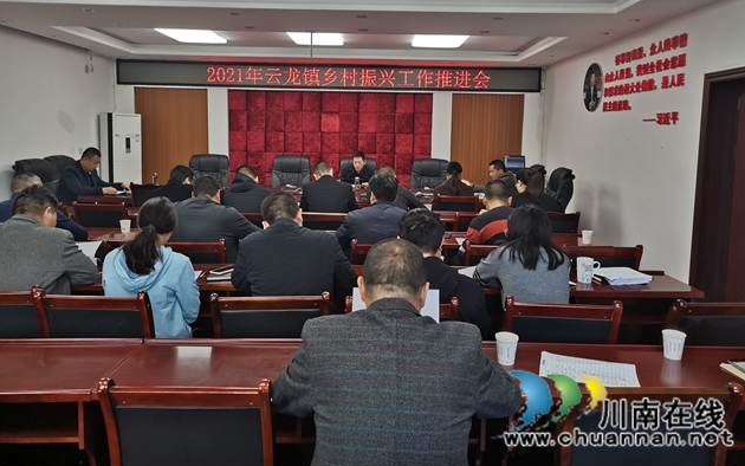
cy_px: 188
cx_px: 377
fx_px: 569
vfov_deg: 44.3
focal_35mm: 28
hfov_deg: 66.5
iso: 125
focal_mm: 4.75
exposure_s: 1/100
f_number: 1.8
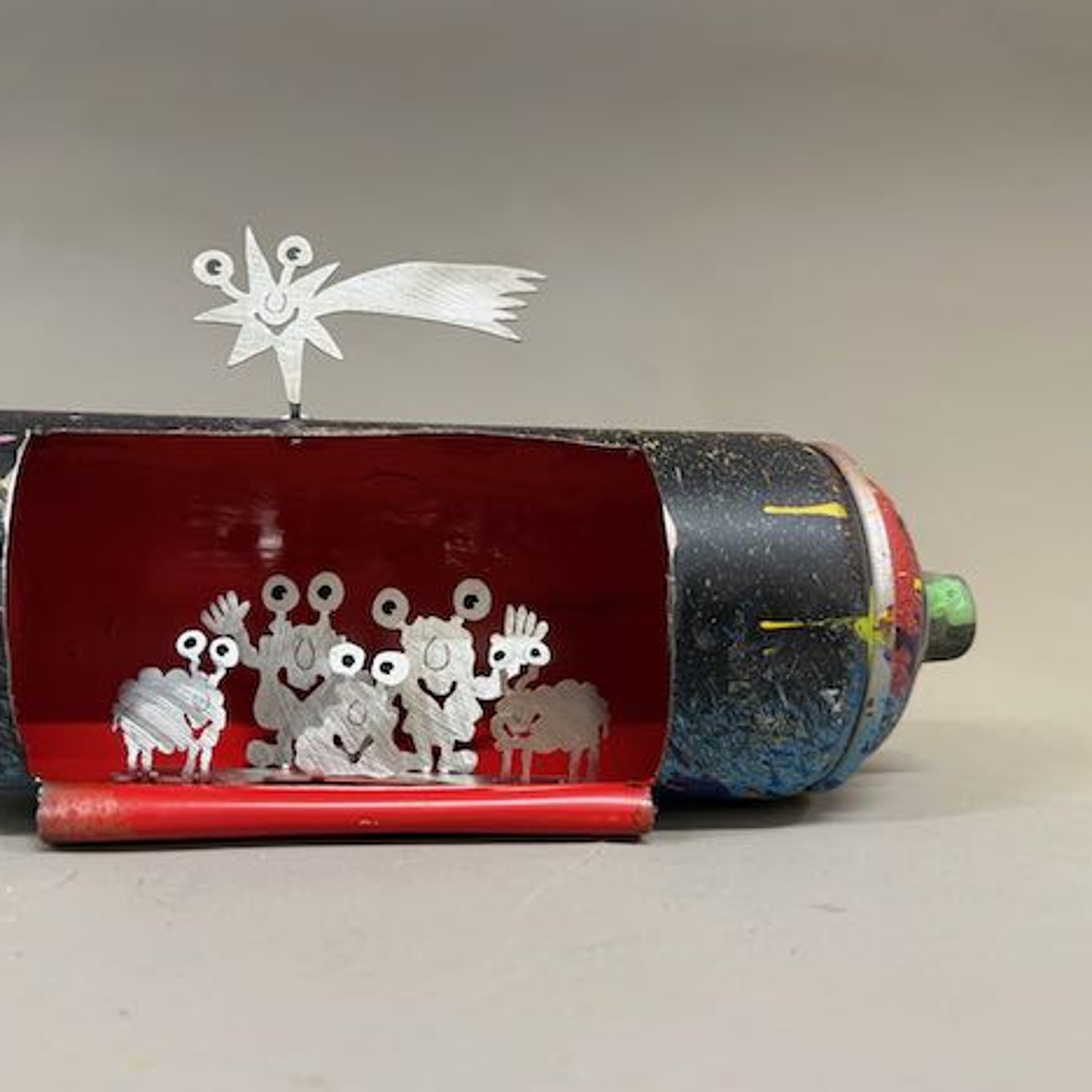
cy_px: 548
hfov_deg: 54.9
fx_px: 1035
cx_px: 399
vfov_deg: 55.6
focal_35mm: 29
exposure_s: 1/50
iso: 320
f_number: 1.78
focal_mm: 6.76
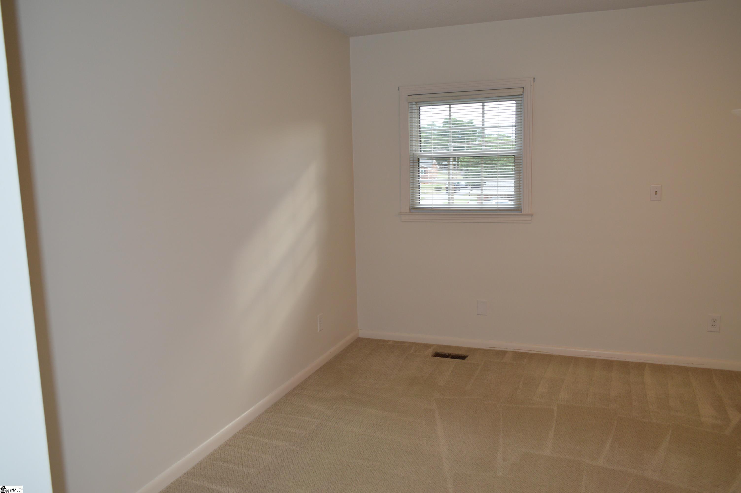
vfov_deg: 47.8
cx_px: 370
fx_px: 555
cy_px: 246
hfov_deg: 67.4
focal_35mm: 27
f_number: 3.5
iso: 400
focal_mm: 18
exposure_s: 1/60
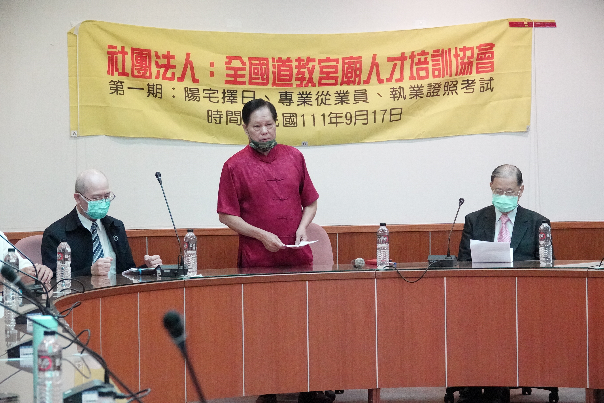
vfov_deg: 10.8
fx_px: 2131
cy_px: 202
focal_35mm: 127
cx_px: 302
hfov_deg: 16.1
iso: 6400
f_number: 4
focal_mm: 46.41
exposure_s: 1/160
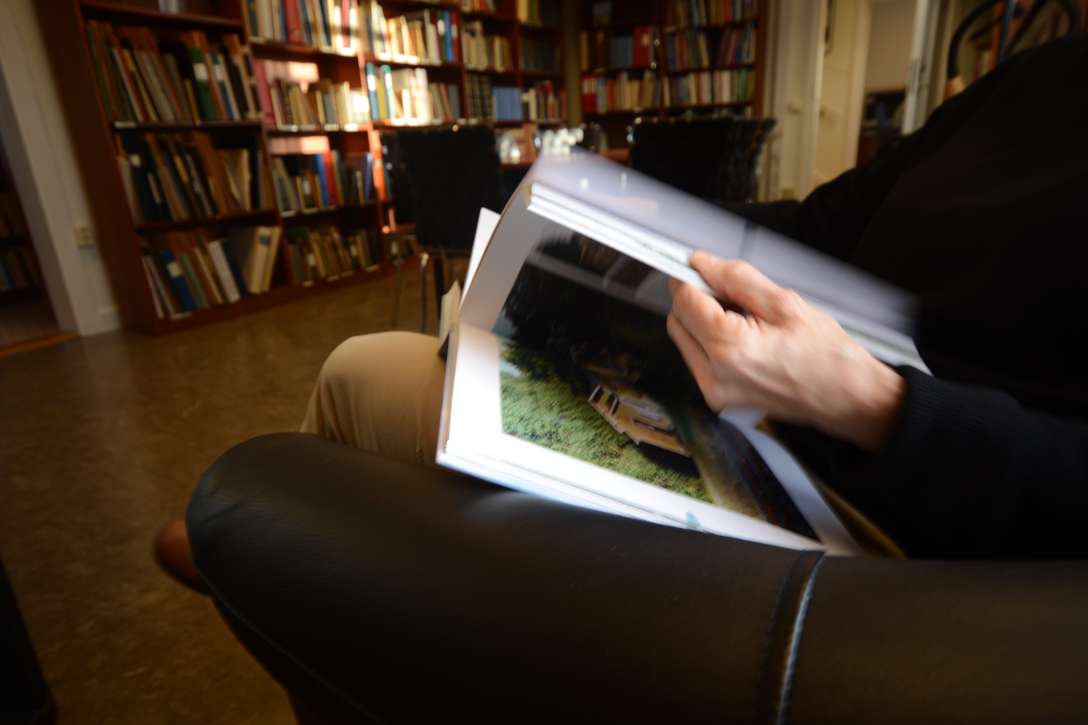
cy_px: 353
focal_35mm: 22
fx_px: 665
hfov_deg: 78.6
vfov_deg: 57.2
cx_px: 555
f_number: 5.6
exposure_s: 1/13
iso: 100
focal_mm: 14
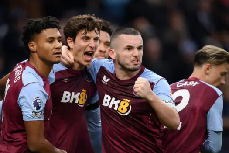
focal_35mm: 457
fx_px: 2907
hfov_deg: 4.5
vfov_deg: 3.0
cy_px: 82
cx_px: 111
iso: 1600
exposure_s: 1/2000
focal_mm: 400
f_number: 2.8
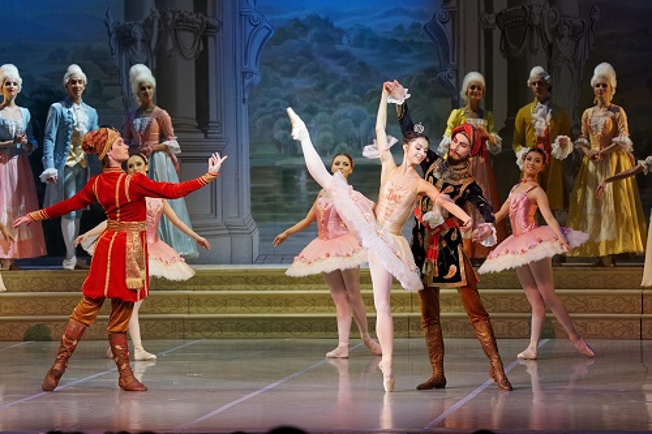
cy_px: 217
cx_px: 326
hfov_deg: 9.1
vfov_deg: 6.1
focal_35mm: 226
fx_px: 4092
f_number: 5.6
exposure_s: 1/320
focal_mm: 226
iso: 3200
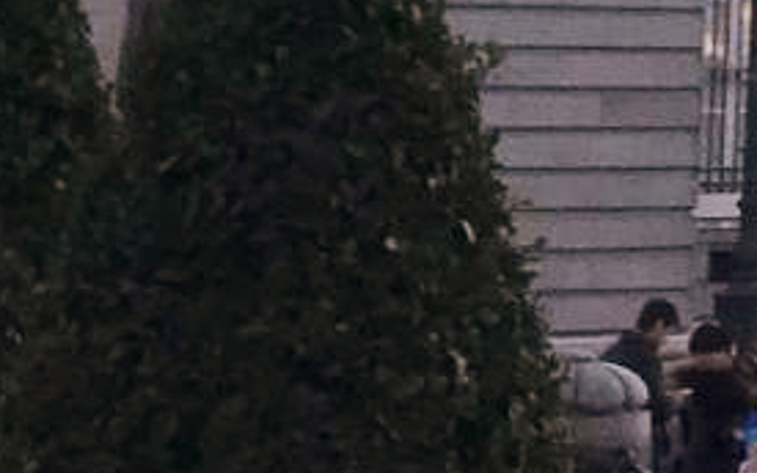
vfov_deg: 5.7
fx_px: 4560
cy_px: -745
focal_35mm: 221
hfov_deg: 8.5
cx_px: 1965
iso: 20
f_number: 1.8
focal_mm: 3.99
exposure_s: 1/651
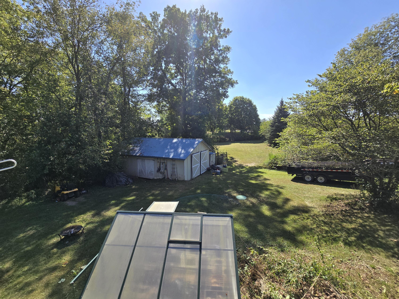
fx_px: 150
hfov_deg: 106.2
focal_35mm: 13
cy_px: 150
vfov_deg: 89.9
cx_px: 200
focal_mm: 2.2
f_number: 2.2
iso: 50
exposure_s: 1/1410
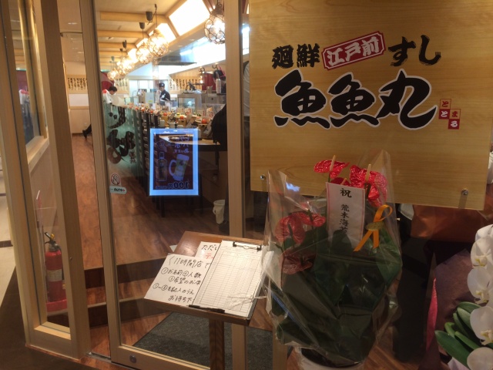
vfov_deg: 46.8
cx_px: 246
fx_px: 427
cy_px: 185
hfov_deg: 60.0
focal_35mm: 30
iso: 50
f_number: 2.2
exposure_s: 1/30
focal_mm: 4.12
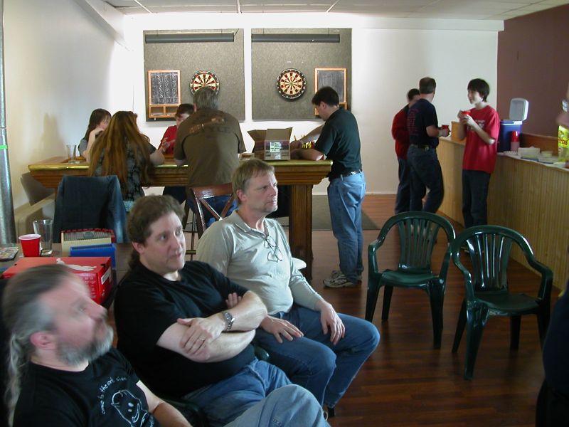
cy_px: 214
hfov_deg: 50.1
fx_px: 608
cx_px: 284
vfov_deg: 38.7
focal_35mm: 37
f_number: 2.7
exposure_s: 1/8.2
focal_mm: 5.6
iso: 100
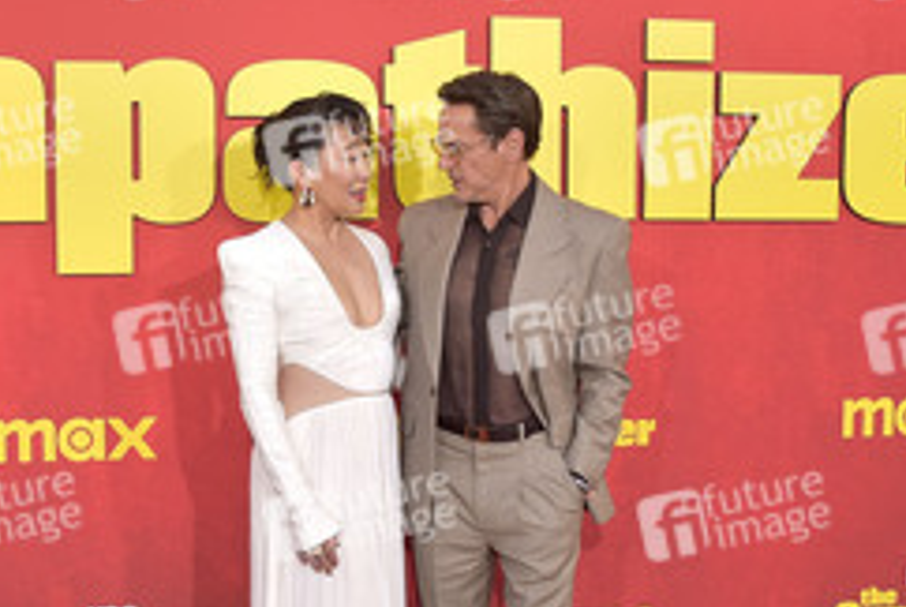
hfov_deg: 37.5
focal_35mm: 52
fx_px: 1310
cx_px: 258
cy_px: 423
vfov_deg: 25.9
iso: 1250
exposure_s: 1/1250
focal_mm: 28
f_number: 6.3
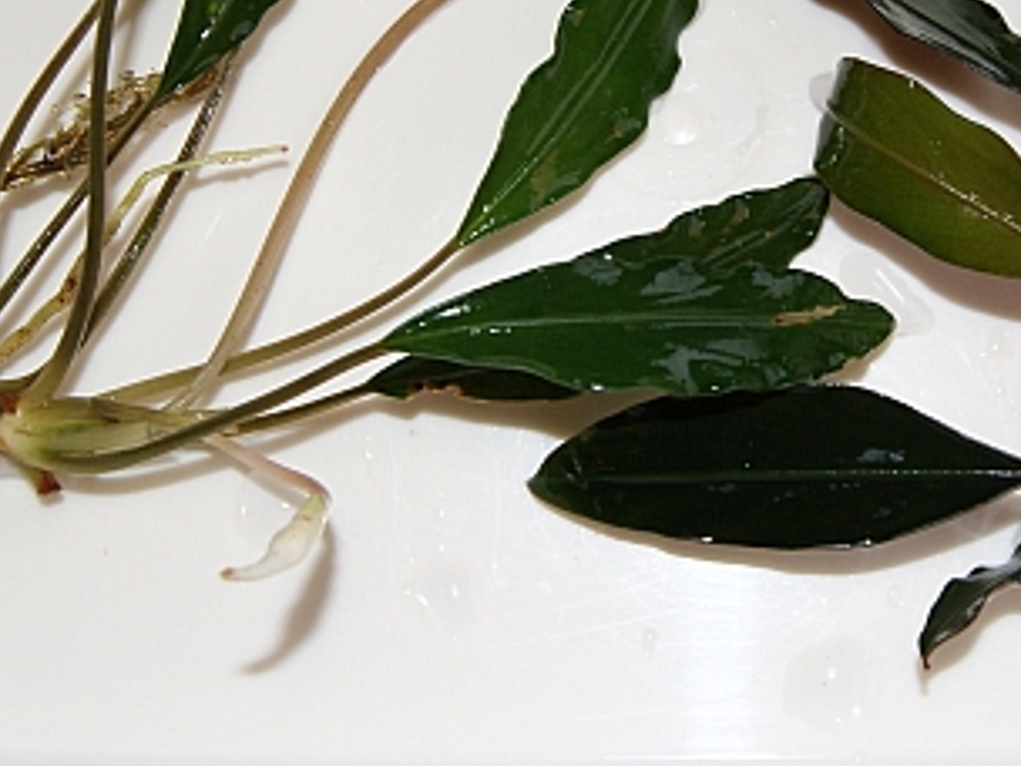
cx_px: 685
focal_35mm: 57
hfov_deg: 33.5
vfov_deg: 25.0
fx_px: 1681
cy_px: 94
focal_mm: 20
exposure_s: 1/160
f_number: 6.3
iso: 400
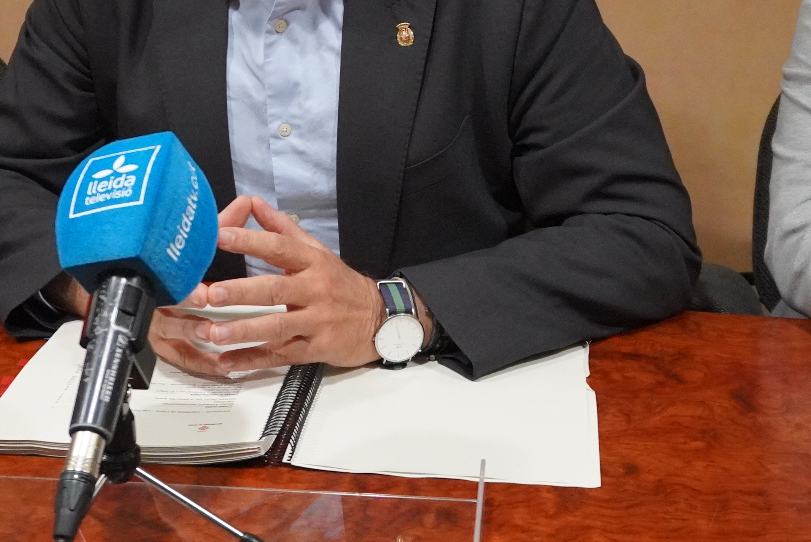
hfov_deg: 31.9
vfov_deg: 21.3
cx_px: 382
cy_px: 100
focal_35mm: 63
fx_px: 1420
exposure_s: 1/160
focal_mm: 18
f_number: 4
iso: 5000
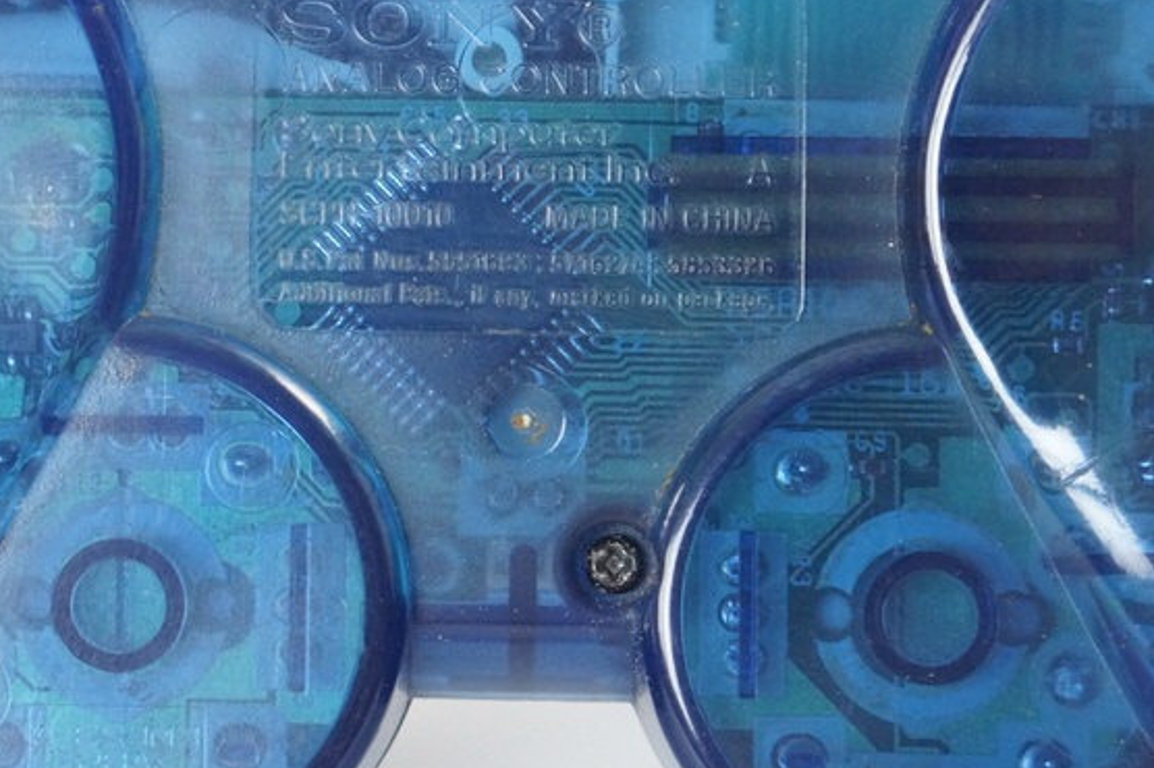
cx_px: 444
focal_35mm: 162
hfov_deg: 12.7
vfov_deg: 8.5
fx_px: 5190
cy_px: 191
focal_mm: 50
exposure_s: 1/60
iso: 1600
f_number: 6.3
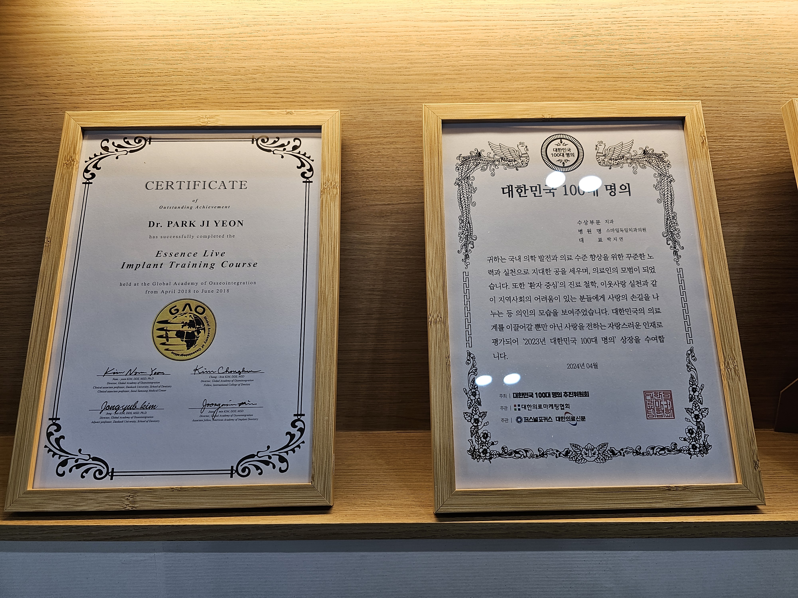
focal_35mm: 23
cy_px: 299
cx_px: 399
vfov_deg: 58.9
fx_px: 530
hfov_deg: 73.9
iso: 50
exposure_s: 1/120
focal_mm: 6.3
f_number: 1.7
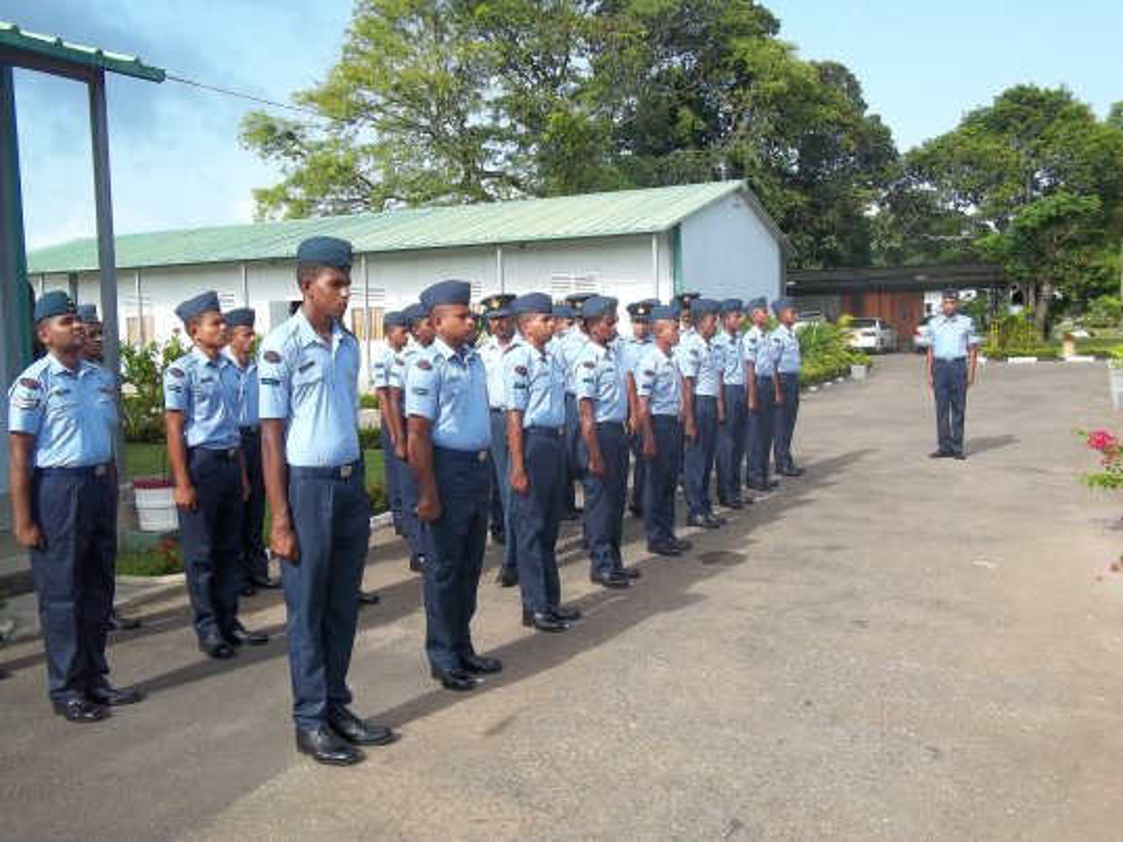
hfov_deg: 56.8
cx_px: 562
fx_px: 1038
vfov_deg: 44.2
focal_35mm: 32
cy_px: 421
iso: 80
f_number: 5.5
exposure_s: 1/200
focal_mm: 5.7
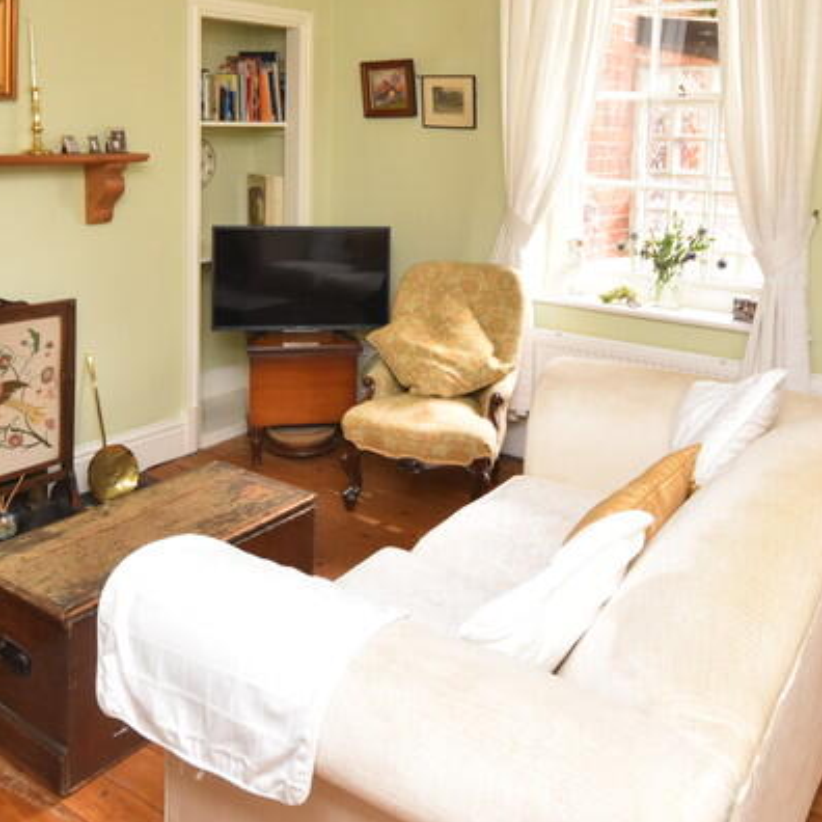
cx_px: 430
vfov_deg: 47.2
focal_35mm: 33
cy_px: 169
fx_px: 887
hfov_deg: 49.7
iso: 800
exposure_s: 1/125
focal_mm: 10
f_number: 4
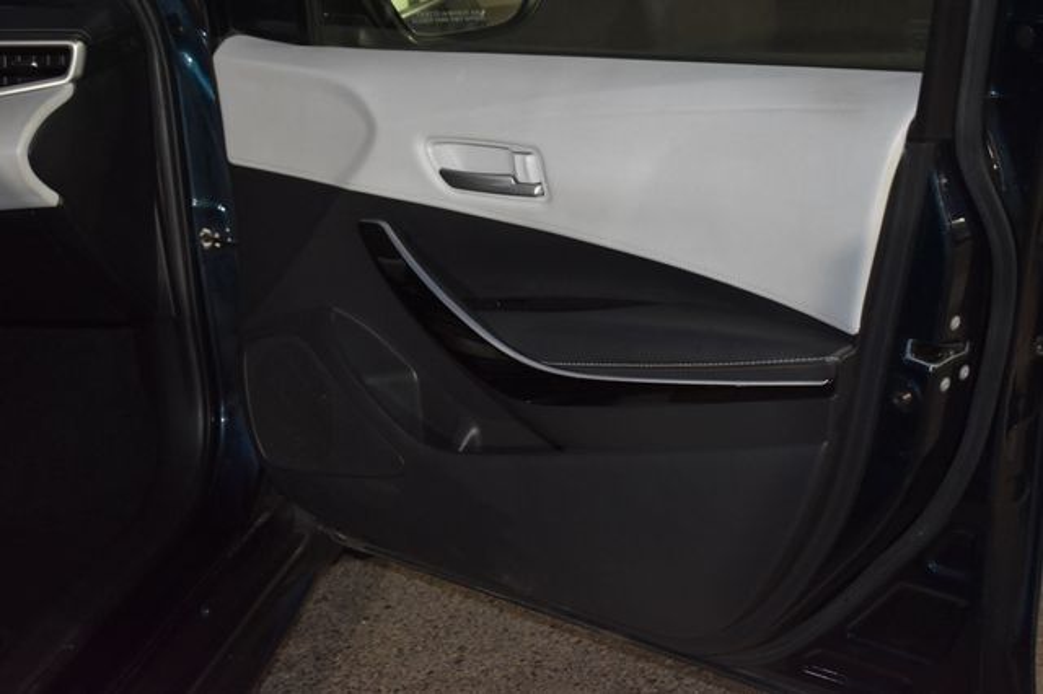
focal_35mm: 60
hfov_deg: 33.4
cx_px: 522
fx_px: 1737
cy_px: 347
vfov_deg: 22.6
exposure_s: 1/30
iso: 1250
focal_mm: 40
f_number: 5
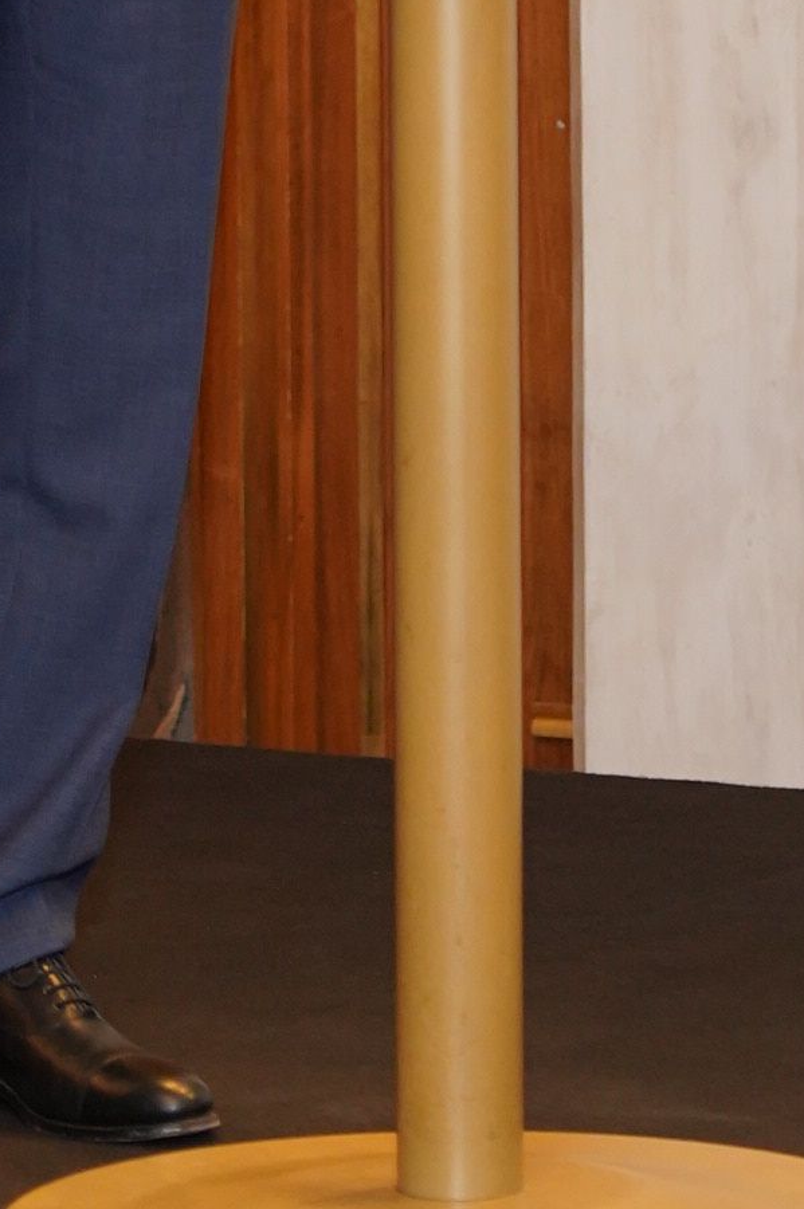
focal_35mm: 287
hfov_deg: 4.8
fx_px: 9632
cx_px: 526
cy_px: -357
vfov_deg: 7.1
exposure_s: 1/160
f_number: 4
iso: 2000
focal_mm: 86
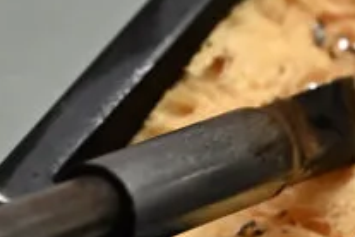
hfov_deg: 3.4
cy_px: 176
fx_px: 6015
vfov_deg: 2.3
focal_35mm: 610
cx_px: 322
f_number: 8
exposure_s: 1/60
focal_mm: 105
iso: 800
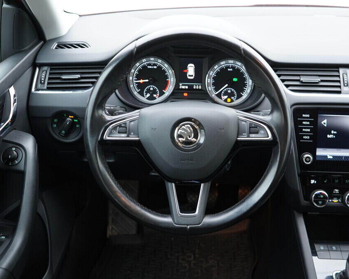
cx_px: 191
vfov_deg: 36.5
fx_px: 423
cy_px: 141
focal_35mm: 41
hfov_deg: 44.7
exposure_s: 1/40
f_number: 2.8
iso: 400
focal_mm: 24
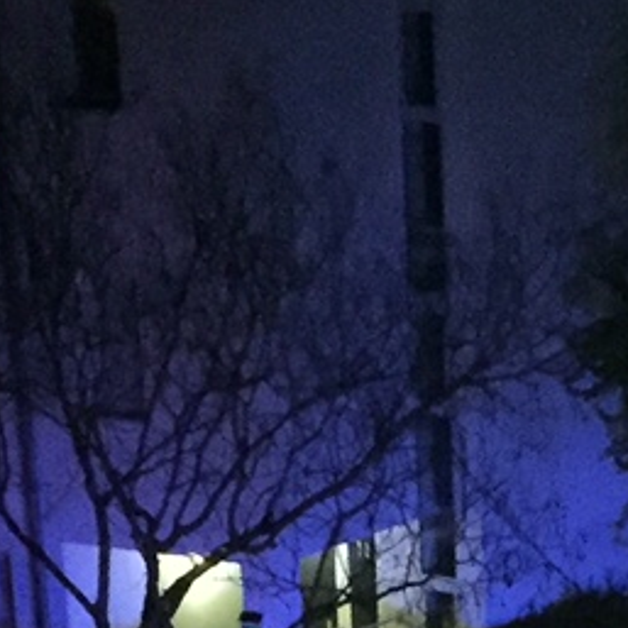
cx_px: 789
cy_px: 1432
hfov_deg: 10.5
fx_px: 3346
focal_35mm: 163
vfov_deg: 9.7
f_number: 2.2
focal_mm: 4.15
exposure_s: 1/17
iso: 1000
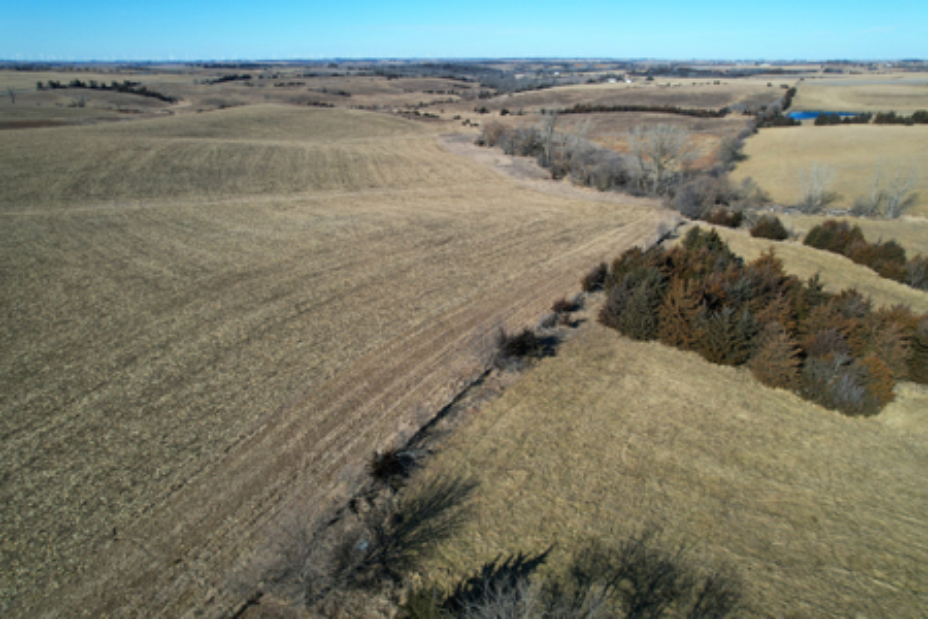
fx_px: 567
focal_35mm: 22
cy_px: 310
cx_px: 464
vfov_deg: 57.2
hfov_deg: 78.6
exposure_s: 1/1600
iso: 100
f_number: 2.8
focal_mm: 8.38
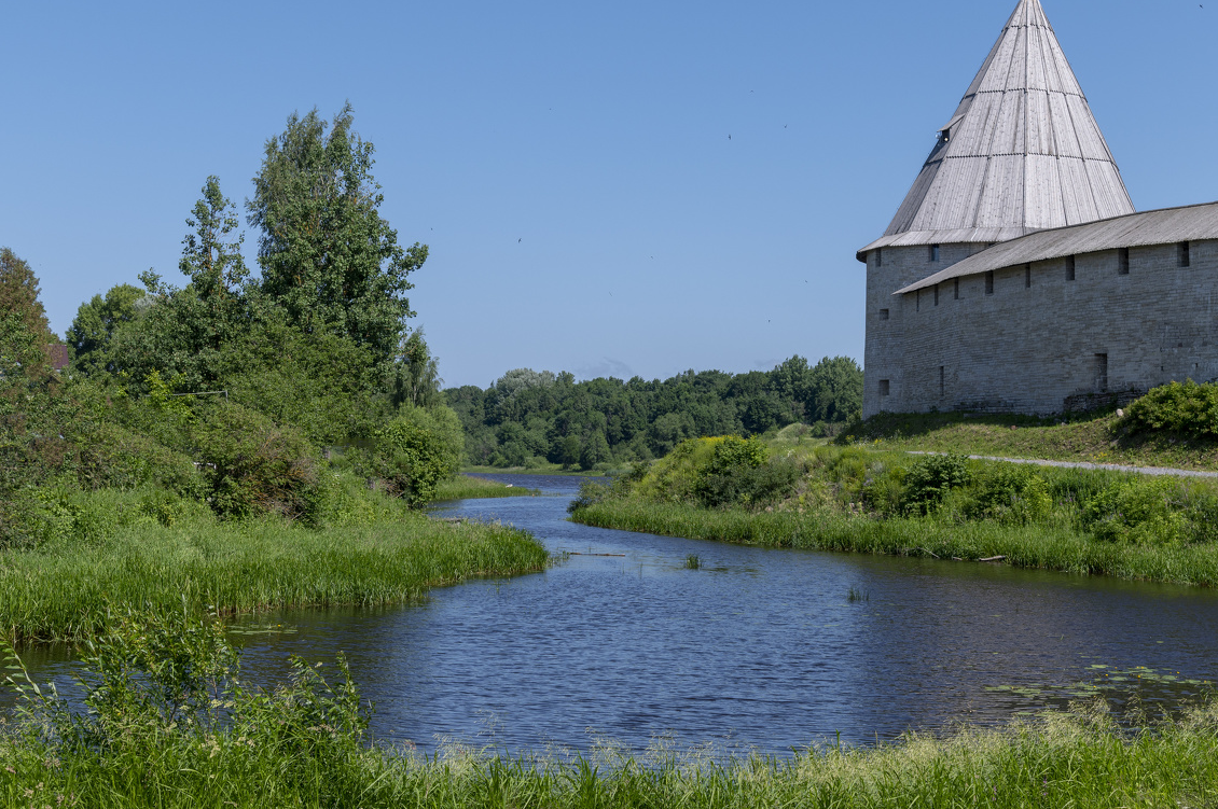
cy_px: 358
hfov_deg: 35.1
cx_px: 674
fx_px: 1927
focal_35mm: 57
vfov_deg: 23.7
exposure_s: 1/640
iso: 160
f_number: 8
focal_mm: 46
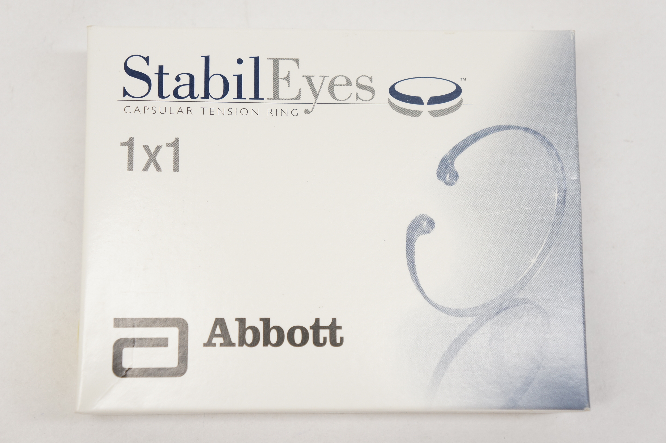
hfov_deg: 34.2
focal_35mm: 58
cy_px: 222
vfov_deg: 23.1
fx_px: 1081
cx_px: 333
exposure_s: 1/100
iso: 400
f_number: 5.6
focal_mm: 39
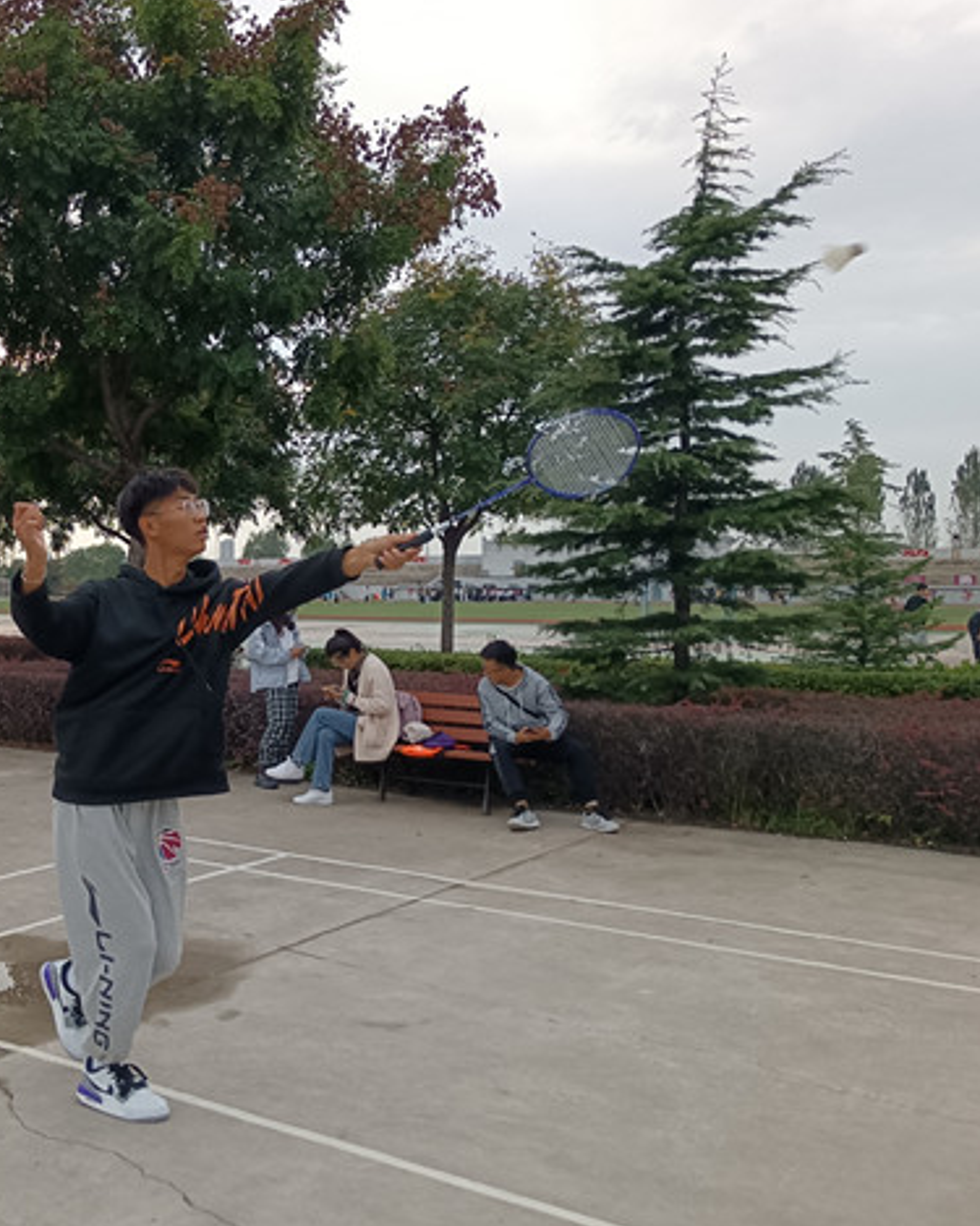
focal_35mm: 36
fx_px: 1306
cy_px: 606
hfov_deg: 39.3
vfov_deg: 50.3
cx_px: 172
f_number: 1.9
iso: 640
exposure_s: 1/900
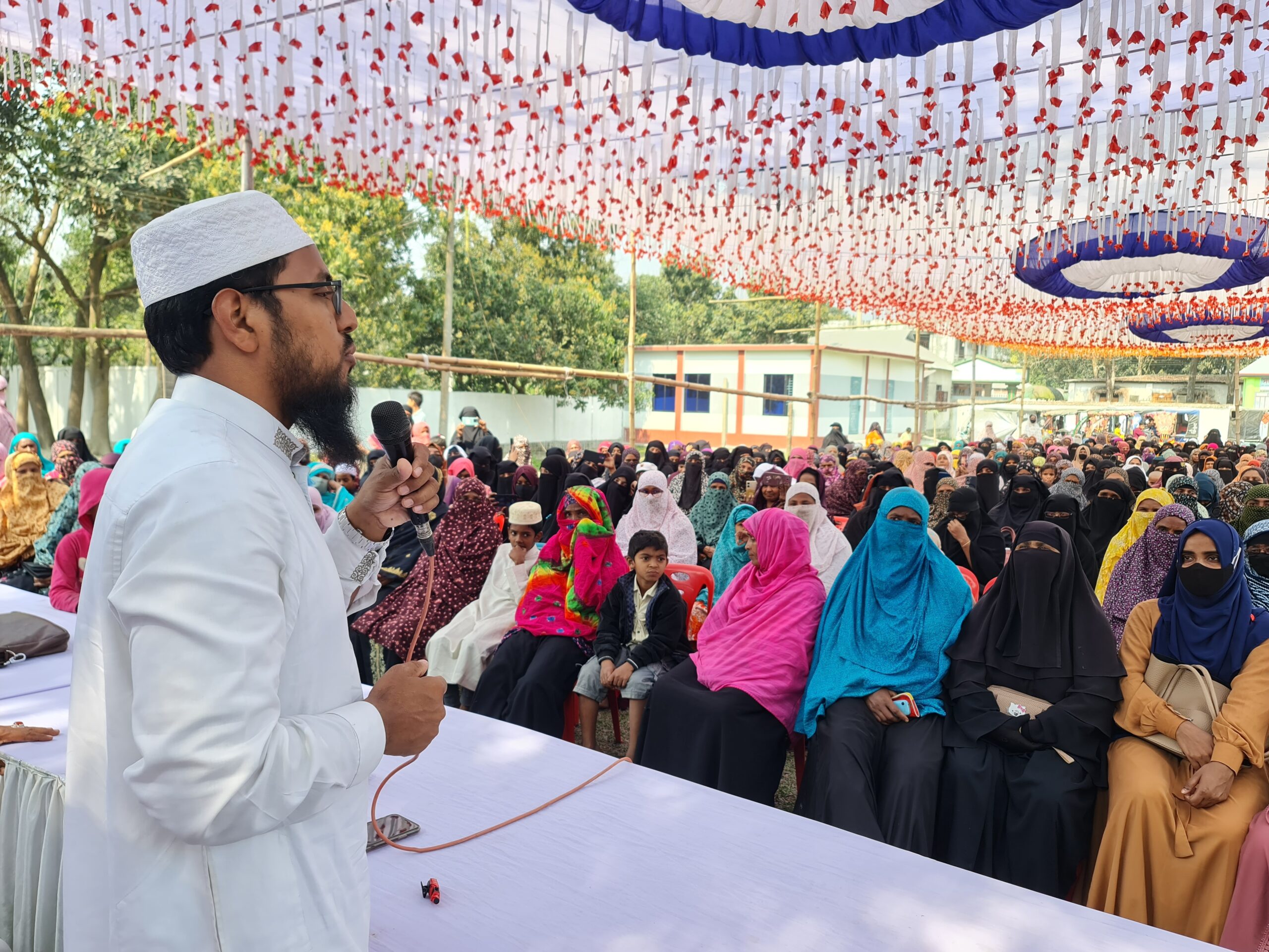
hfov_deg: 69.4
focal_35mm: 25
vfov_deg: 54.9
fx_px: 916
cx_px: 634
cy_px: 476
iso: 50
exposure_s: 1/124
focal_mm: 7
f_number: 1.8
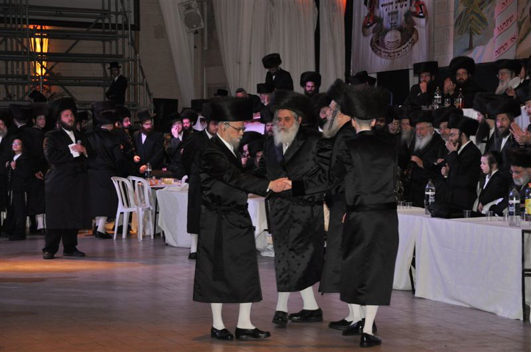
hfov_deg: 20.9
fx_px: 1436
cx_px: 266
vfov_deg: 14.0
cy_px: 176
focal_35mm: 98
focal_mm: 65
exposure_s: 1/60
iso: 800
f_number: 5
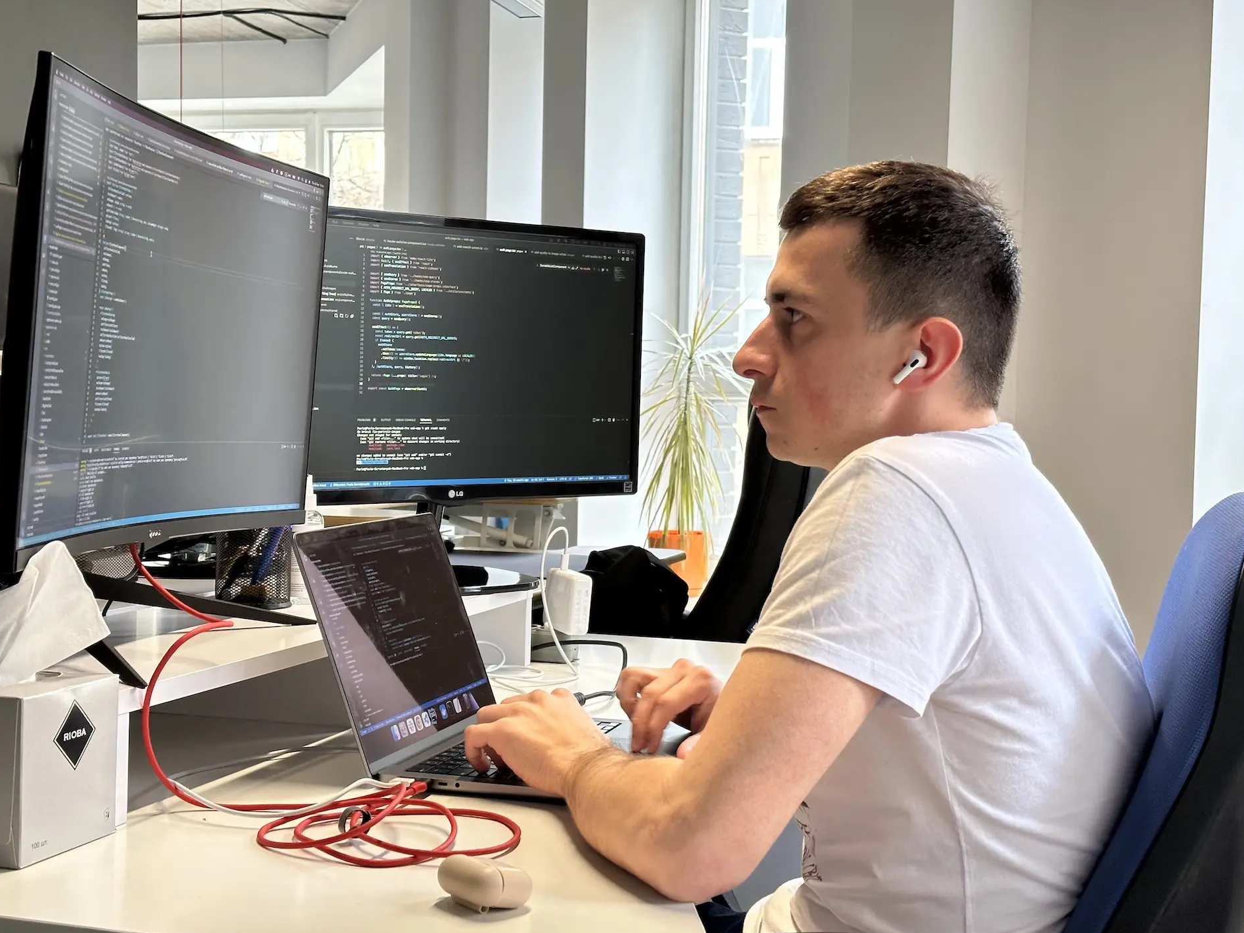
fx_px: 1761
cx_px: 618
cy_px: 466
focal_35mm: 49
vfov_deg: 29.7
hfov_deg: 38.9
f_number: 1.78
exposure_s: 1/50
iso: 80
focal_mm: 6.86
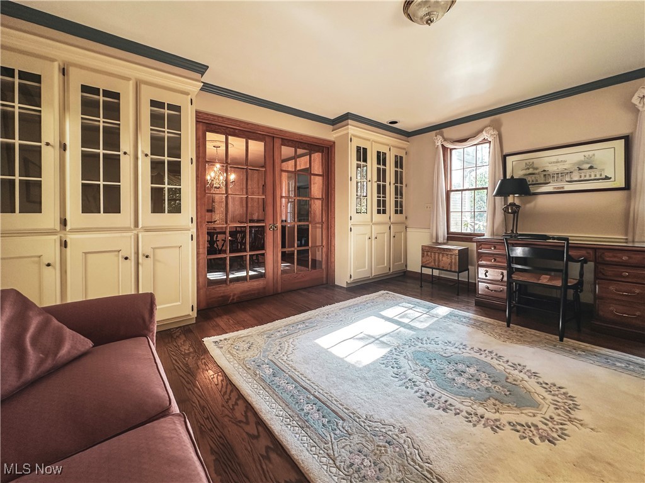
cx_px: 322
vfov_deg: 85.7
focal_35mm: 14
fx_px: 261
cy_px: 242
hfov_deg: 102.1
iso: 200
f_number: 2.2
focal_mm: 2.22
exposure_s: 1/60
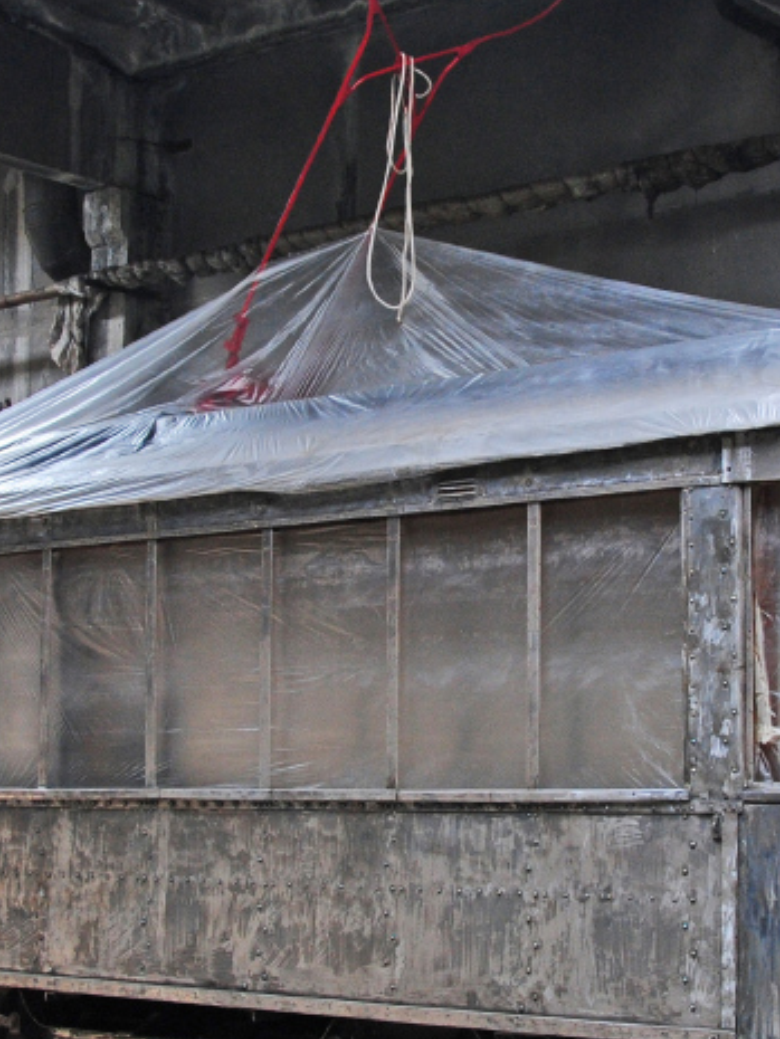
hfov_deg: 21.9
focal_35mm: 67
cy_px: 515
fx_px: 2012
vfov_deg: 29.0
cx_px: 487
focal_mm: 18
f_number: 6.3
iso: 400
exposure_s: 1/60
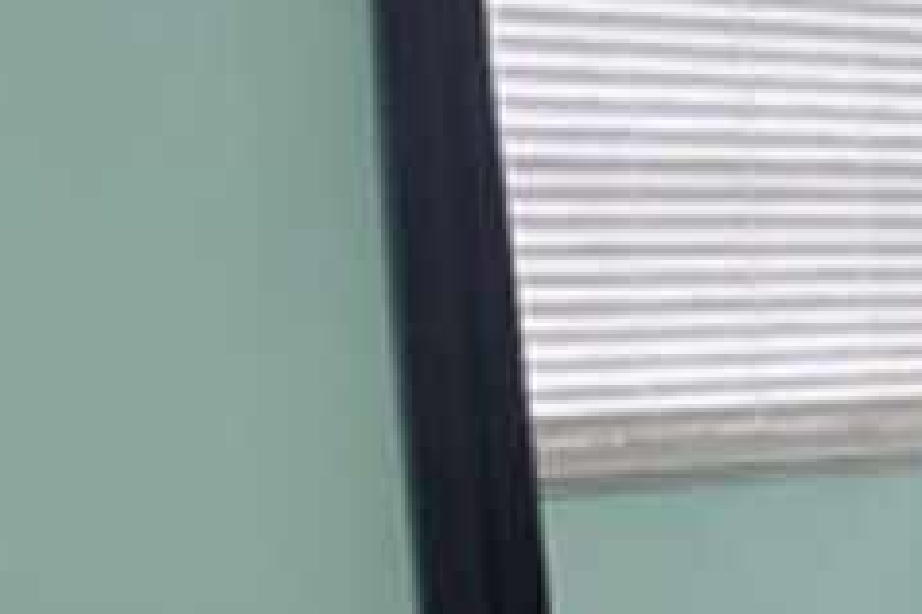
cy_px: 851
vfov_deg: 10.4
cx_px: 1346
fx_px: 3304
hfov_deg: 14.9
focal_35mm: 129
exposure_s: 1/120
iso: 640
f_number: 1.7
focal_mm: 6.3
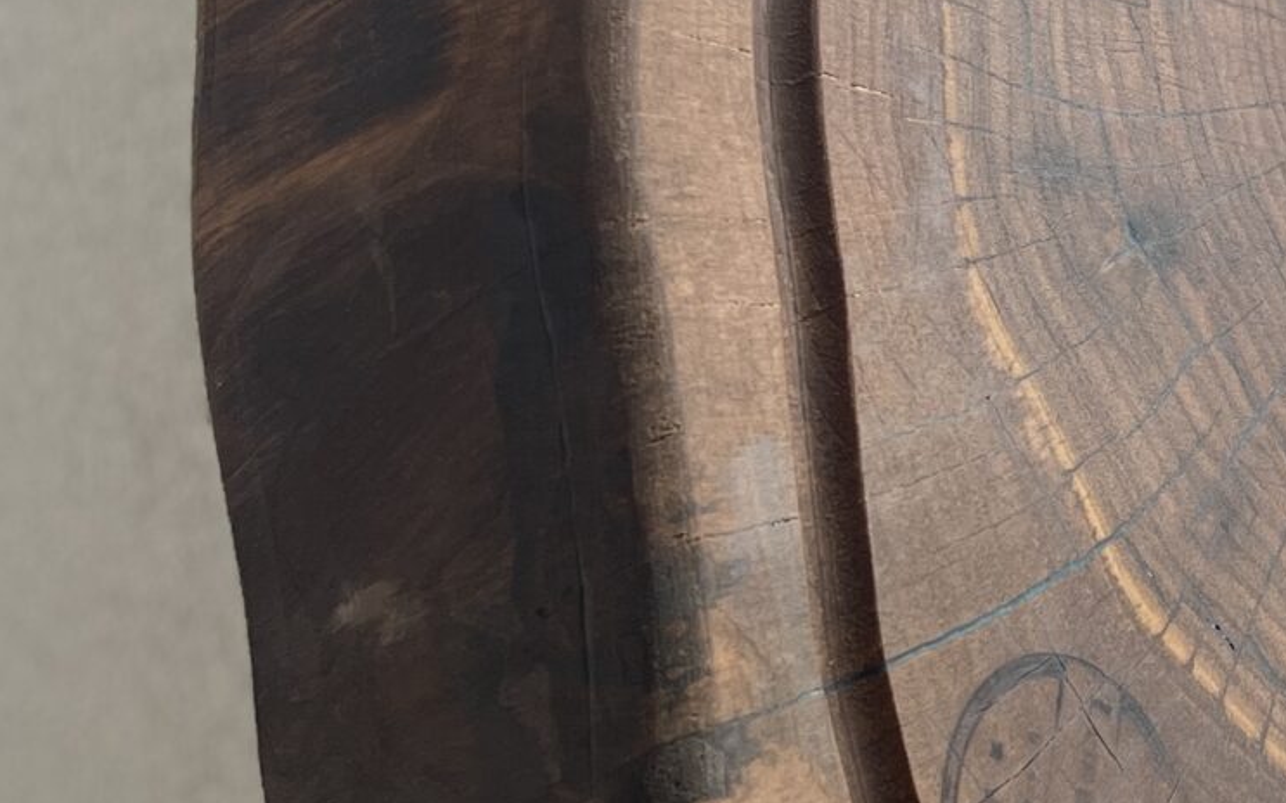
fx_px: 3329
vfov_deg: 13.7
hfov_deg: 21.2
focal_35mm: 95
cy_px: 201
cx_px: 1269
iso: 40
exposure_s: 1/173
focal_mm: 5.1
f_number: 1.6
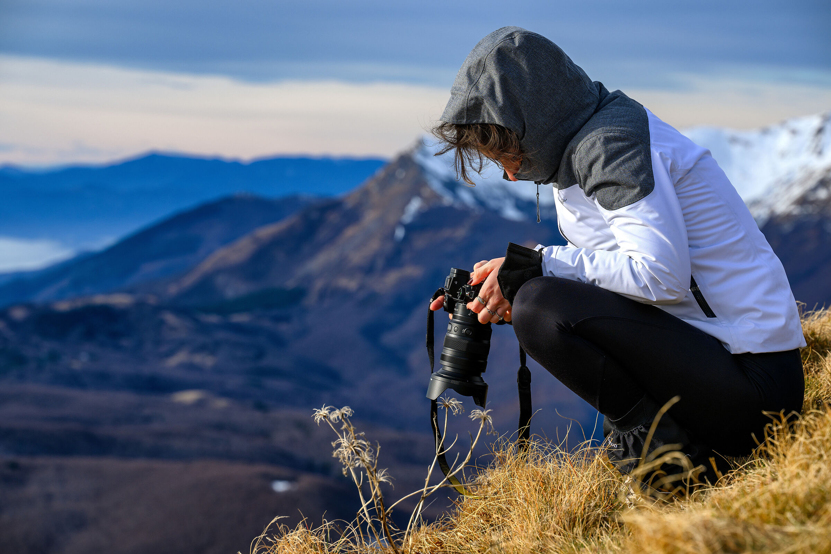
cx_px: 416
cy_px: 277
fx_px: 2424
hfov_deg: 19.5
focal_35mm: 105
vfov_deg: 13.0
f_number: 6.3
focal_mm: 105
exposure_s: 1/500
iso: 64
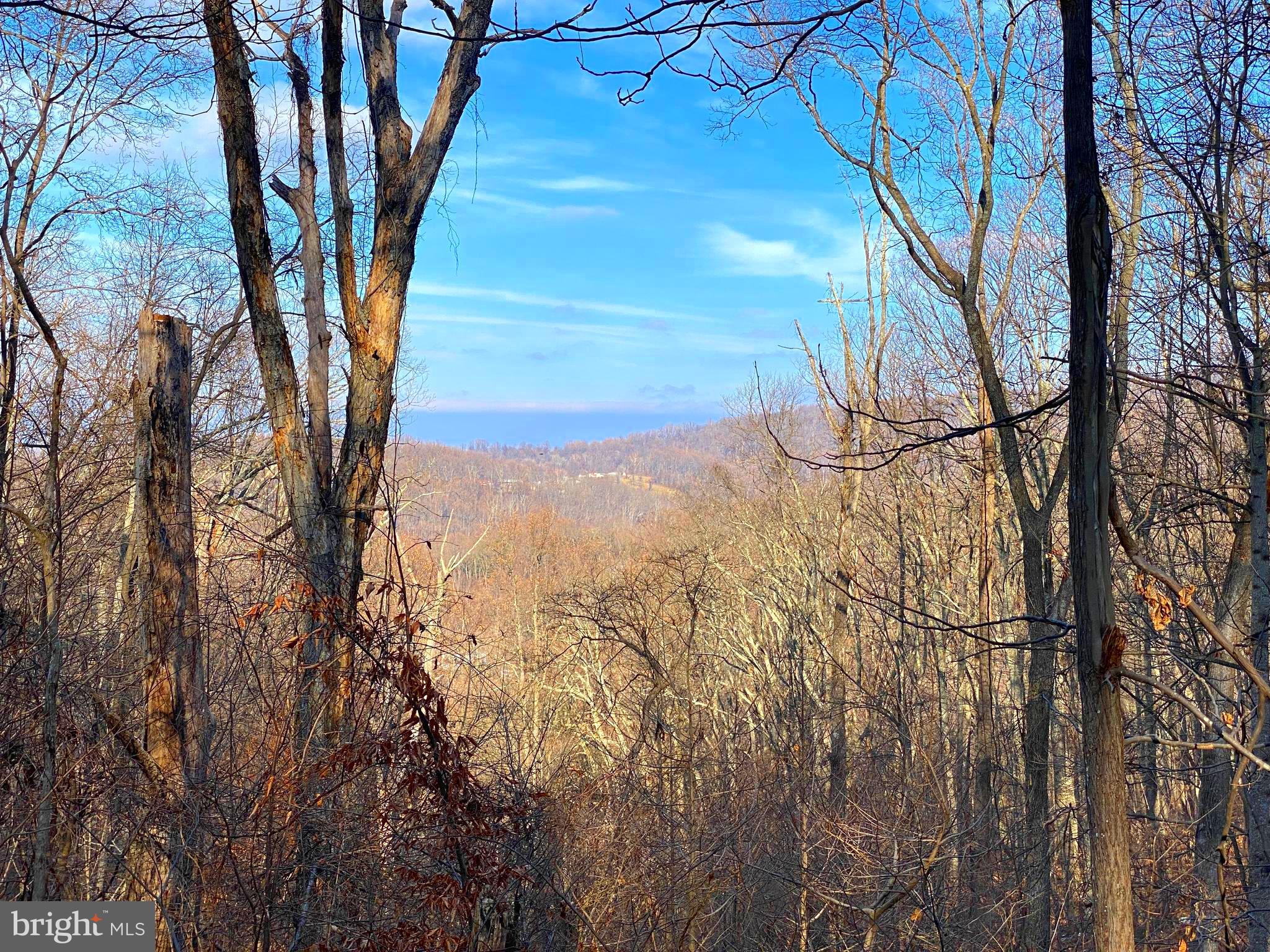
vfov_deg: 28.0
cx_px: 635
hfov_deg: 36.8
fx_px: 1908
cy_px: 476
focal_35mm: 52
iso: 20
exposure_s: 1/888
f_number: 2
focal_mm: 6
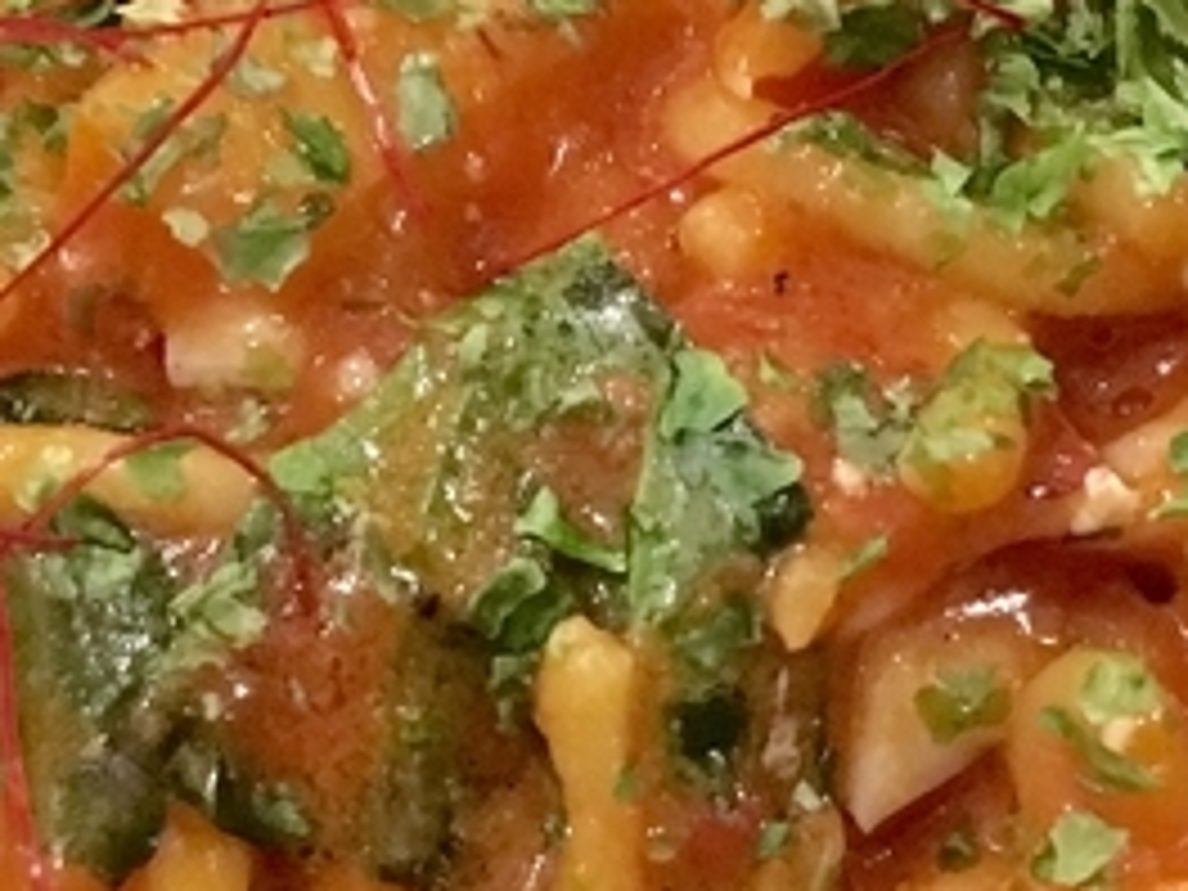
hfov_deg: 22.2
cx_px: 770
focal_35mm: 88
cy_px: 657
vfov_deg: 16.7
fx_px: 3020
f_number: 2.2
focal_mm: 4.15
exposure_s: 1/15
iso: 800
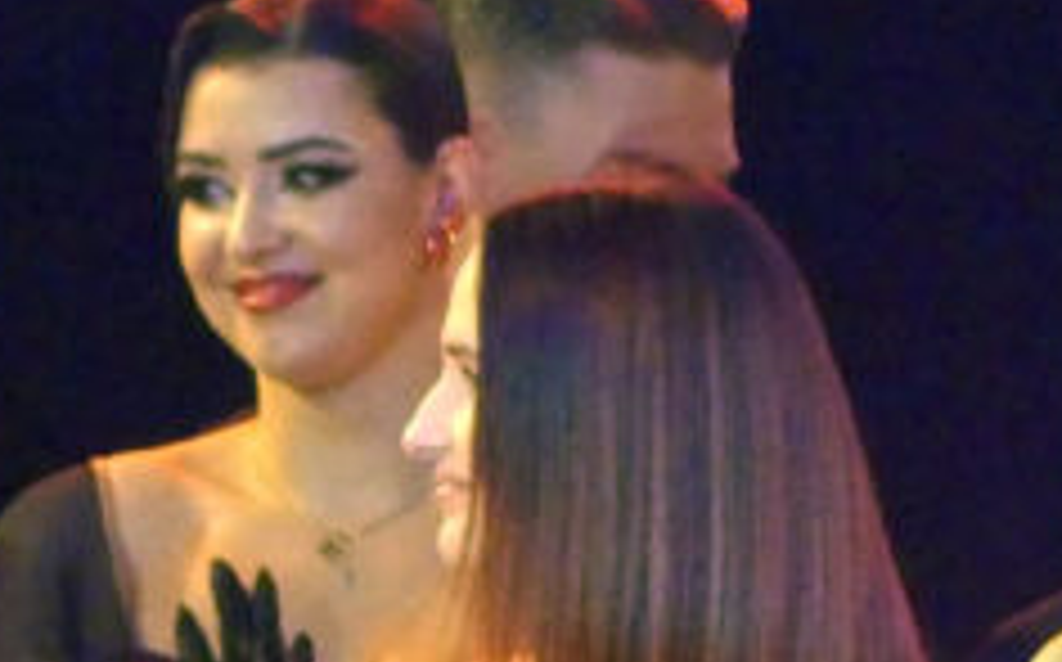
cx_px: 504
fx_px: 44125
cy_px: 957
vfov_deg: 0.9
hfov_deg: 1.4
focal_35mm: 1526
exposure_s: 1/125
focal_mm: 81.3
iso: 1600
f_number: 2.8
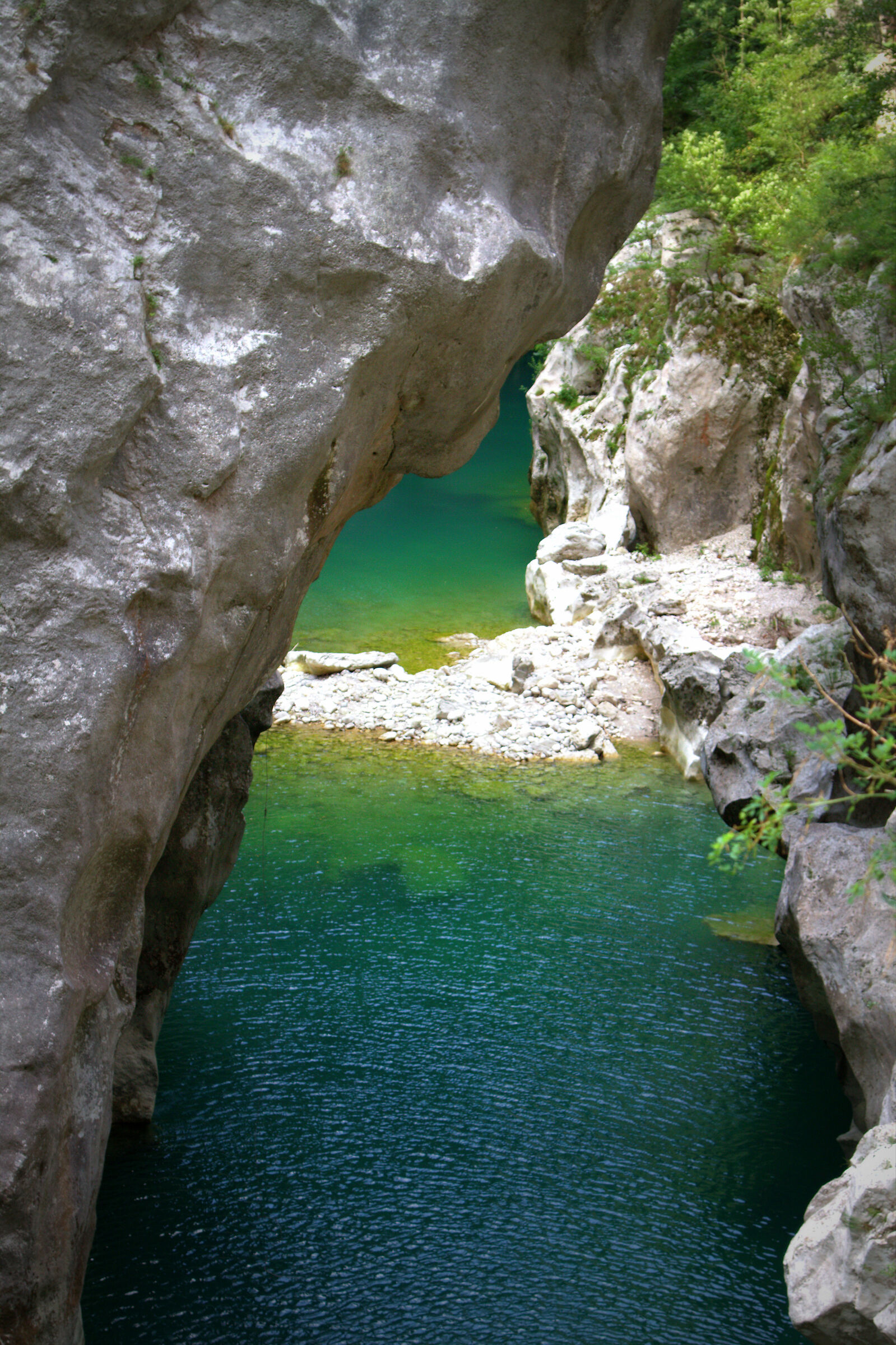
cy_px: 672
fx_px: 2726
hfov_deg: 18.7
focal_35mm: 73
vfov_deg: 27.7
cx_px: 448
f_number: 5.6
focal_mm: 47
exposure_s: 1/200
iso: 400
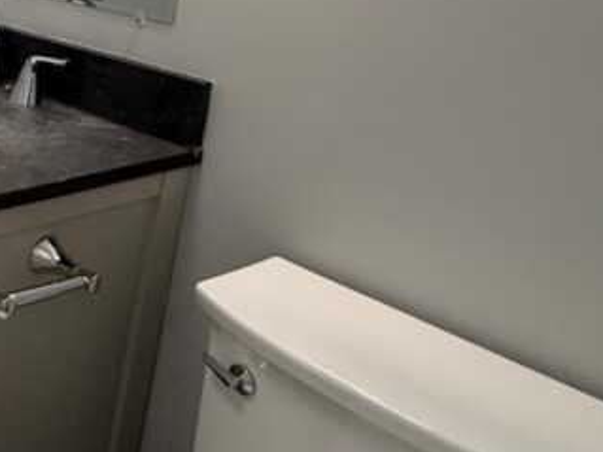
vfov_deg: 31.2
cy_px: 78
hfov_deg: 29.7
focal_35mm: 45
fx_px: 784
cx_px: -251
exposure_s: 1/120
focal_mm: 2.22
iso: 250
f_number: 2.2
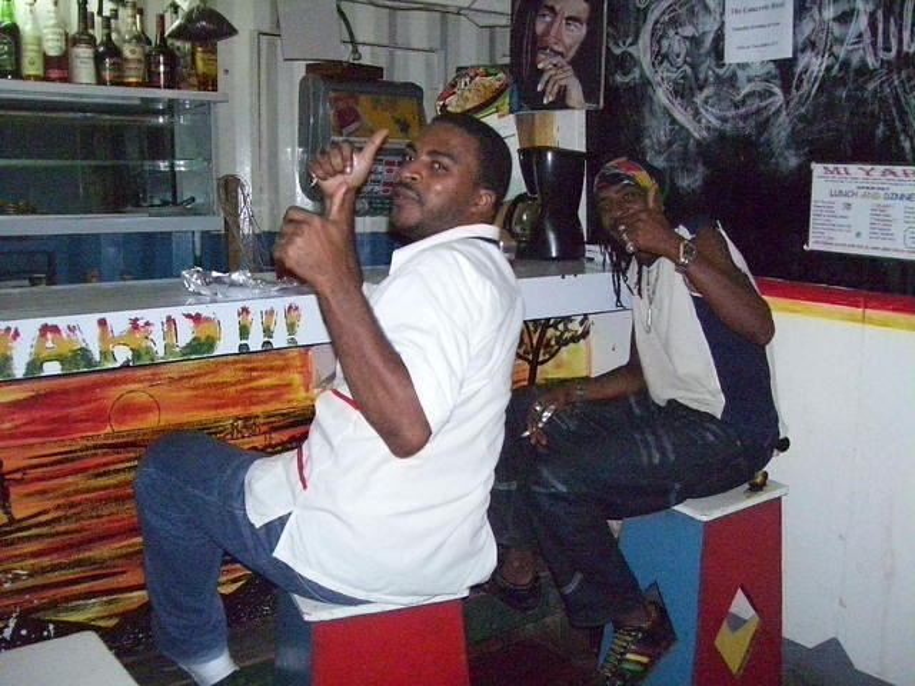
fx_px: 952
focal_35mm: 36
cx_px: 458
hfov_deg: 51.4
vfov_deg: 39.7
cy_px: 343
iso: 1250
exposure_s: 1/125
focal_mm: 6
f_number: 2.7
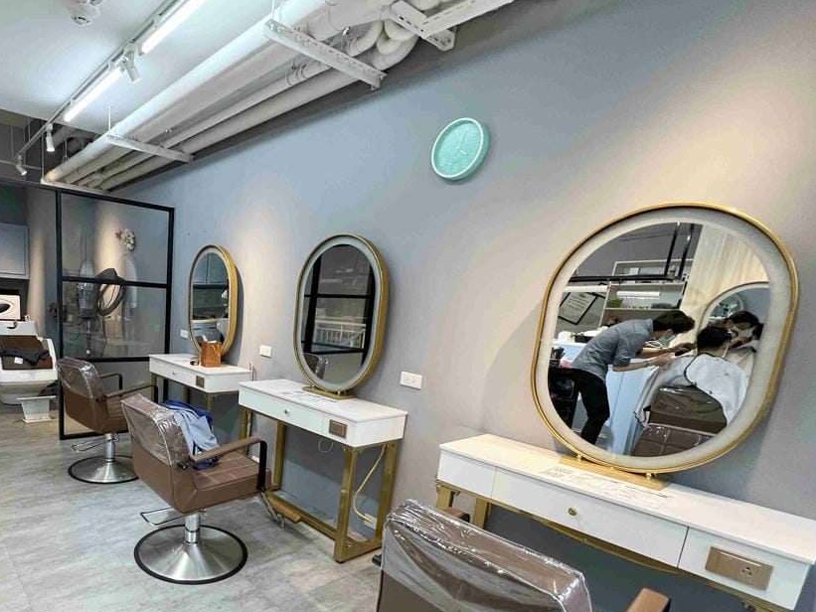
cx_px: 238
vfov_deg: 67.2
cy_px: 397
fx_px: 448
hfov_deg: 80.2
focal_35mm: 19
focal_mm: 1.57
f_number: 1.8
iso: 200
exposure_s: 1/120
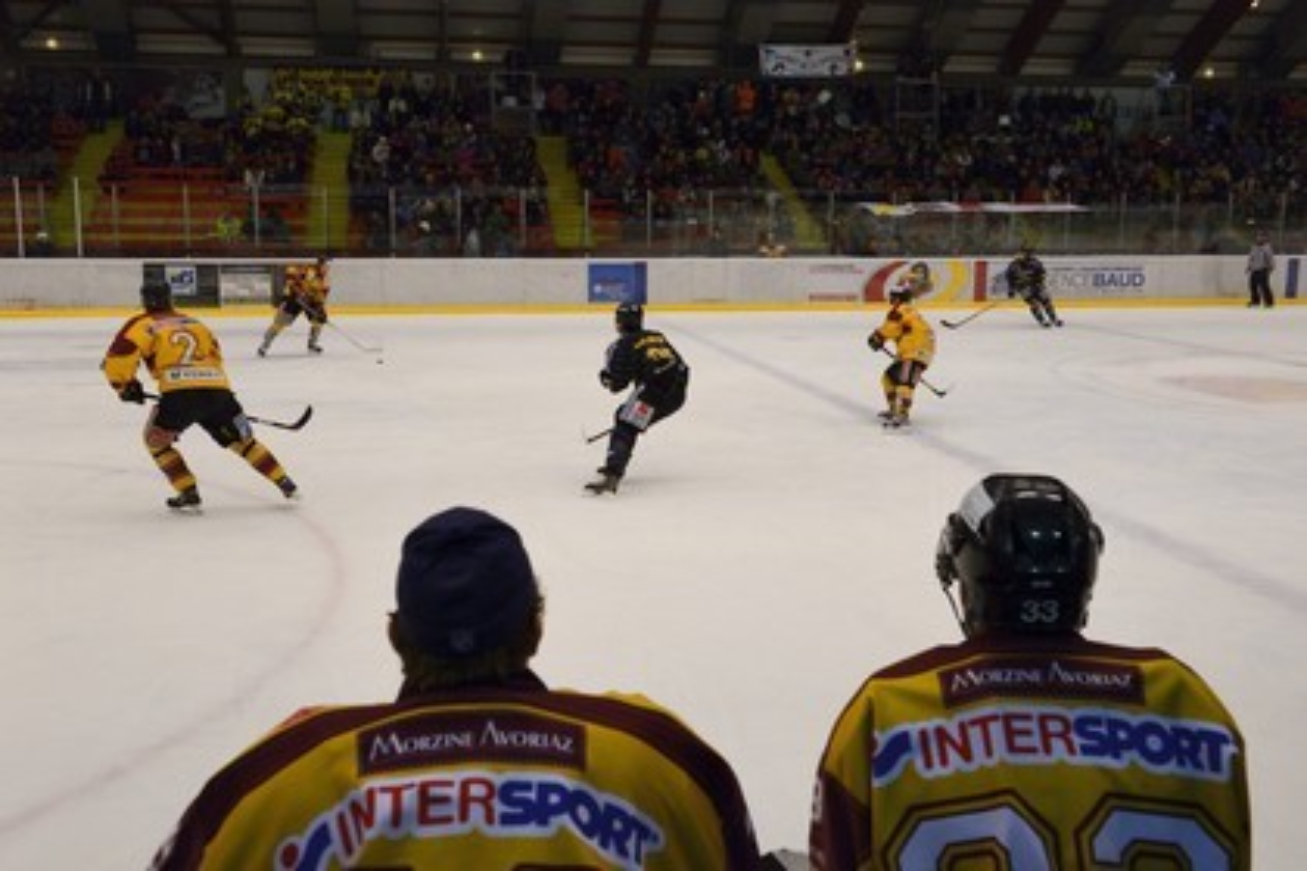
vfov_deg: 41.1
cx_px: 654
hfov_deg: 58.7
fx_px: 1162
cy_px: 436
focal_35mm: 32
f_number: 6.3
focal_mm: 32
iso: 3200
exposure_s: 1/640
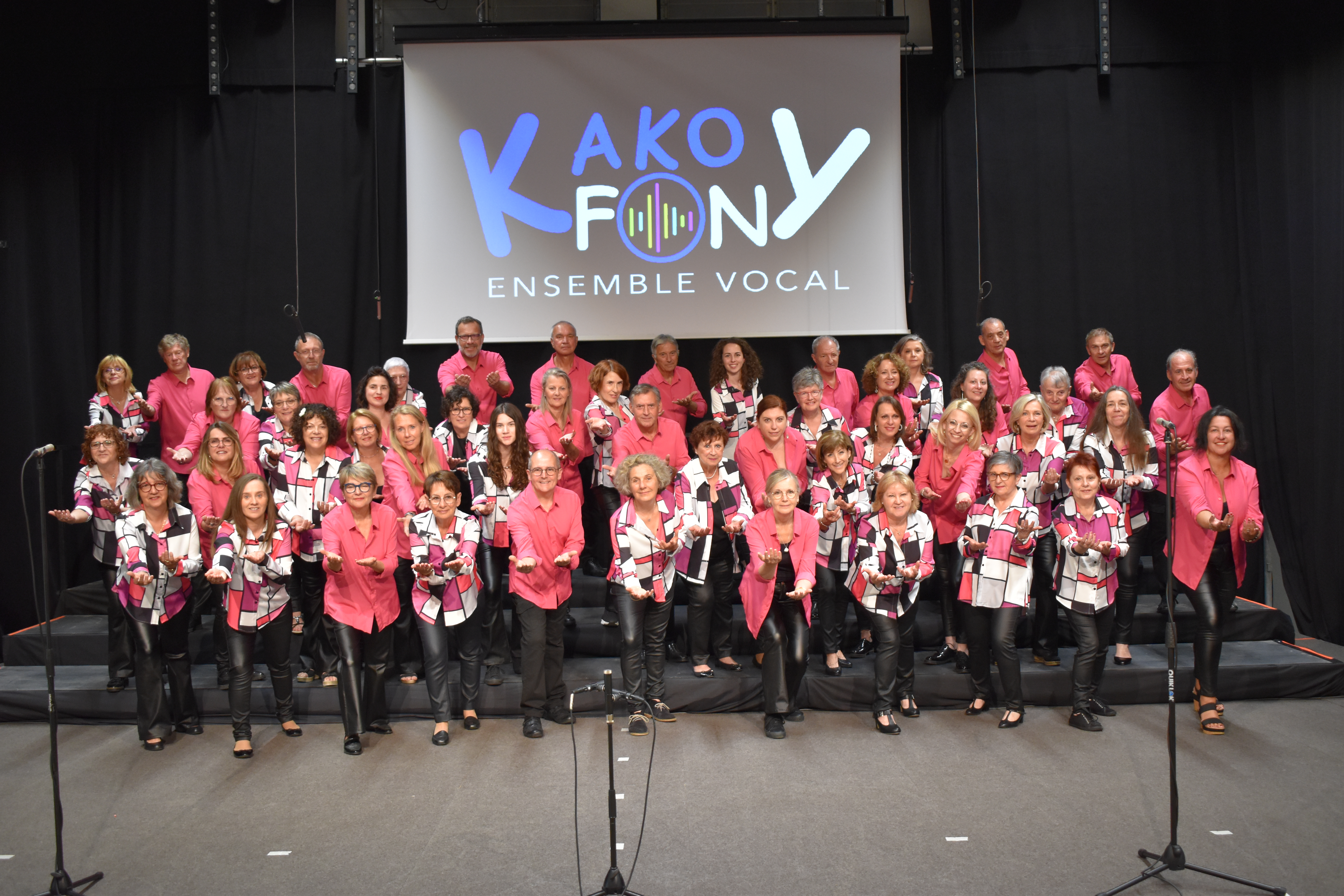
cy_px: 448
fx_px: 1512
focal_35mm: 40
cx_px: 672
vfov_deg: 33.0
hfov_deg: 47.9
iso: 1250
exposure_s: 1/60
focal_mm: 27
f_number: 4
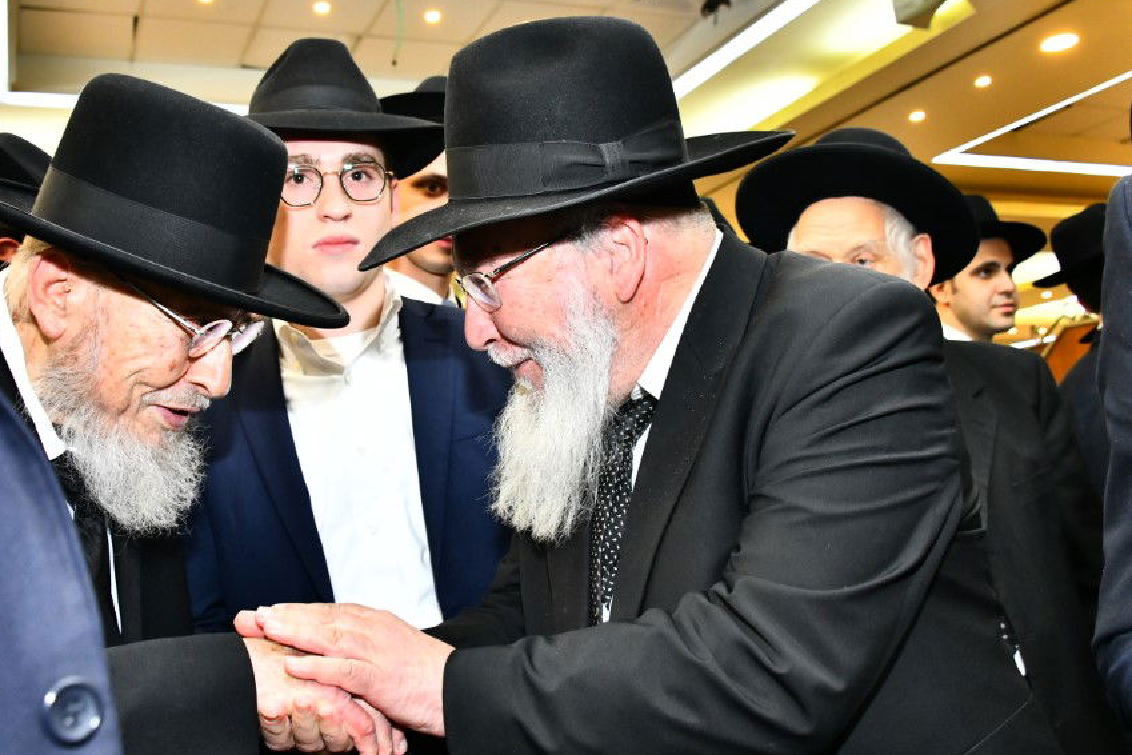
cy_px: 325
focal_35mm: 38
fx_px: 1195
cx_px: 492
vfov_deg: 35.0
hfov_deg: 50.6
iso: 2500
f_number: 5.6
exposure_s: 1/125
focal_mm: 28
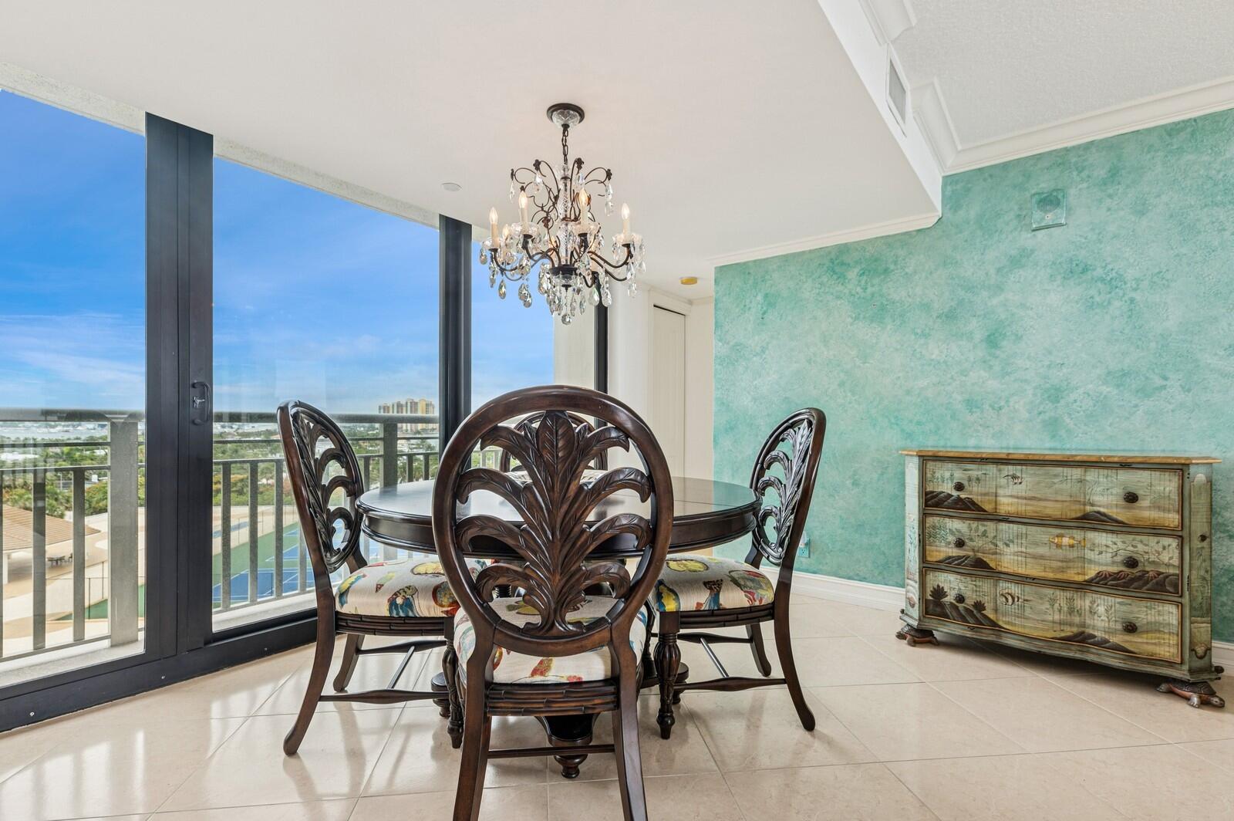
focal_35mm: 17
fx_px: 582
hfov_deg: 93.3
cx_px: 617
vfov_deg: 70.3
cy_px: 410
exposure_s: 1/10
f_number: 8
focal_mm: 17
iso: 100
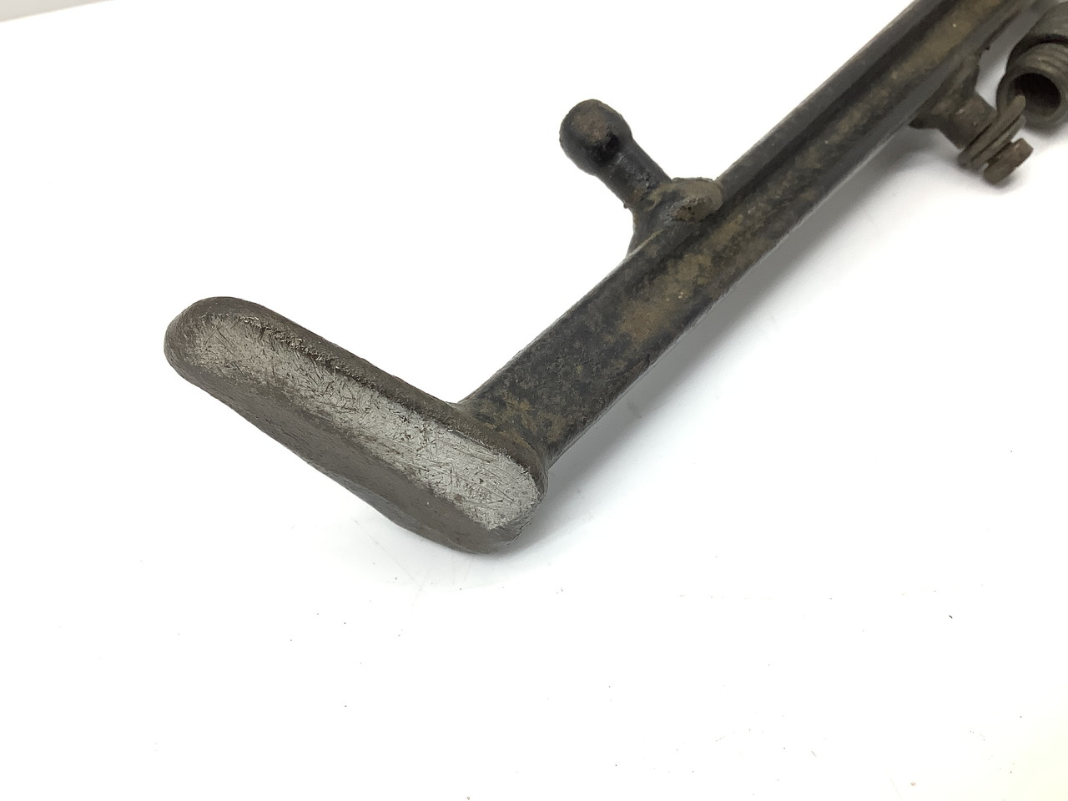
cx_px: 534
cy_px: 400
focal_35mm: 31
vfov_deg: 45.4
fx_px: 956
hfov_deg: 58.4
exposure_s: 1/100
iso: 64
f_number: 2.4
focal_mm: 3.3
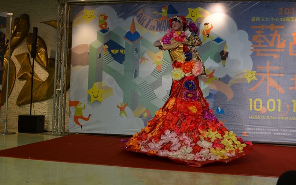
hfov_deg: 52.7
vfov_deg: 34.5
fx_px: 299
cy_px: 92
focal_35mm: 37
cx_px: 149
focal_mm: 24
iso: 400
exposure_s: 1/125
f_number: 5.6
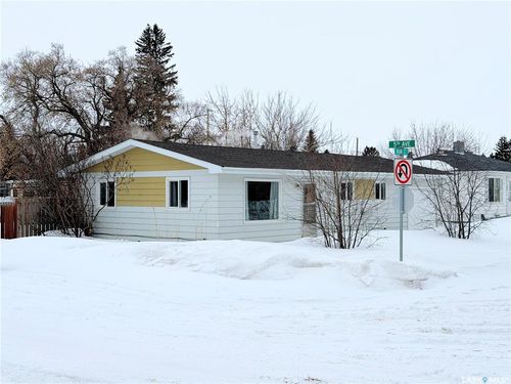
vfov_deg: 30.3
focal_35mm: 48
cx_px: 256
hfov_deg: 39.7
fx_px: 709
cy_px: 192
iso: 80
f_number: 1.78
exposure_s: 1/20408
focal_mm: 6.76
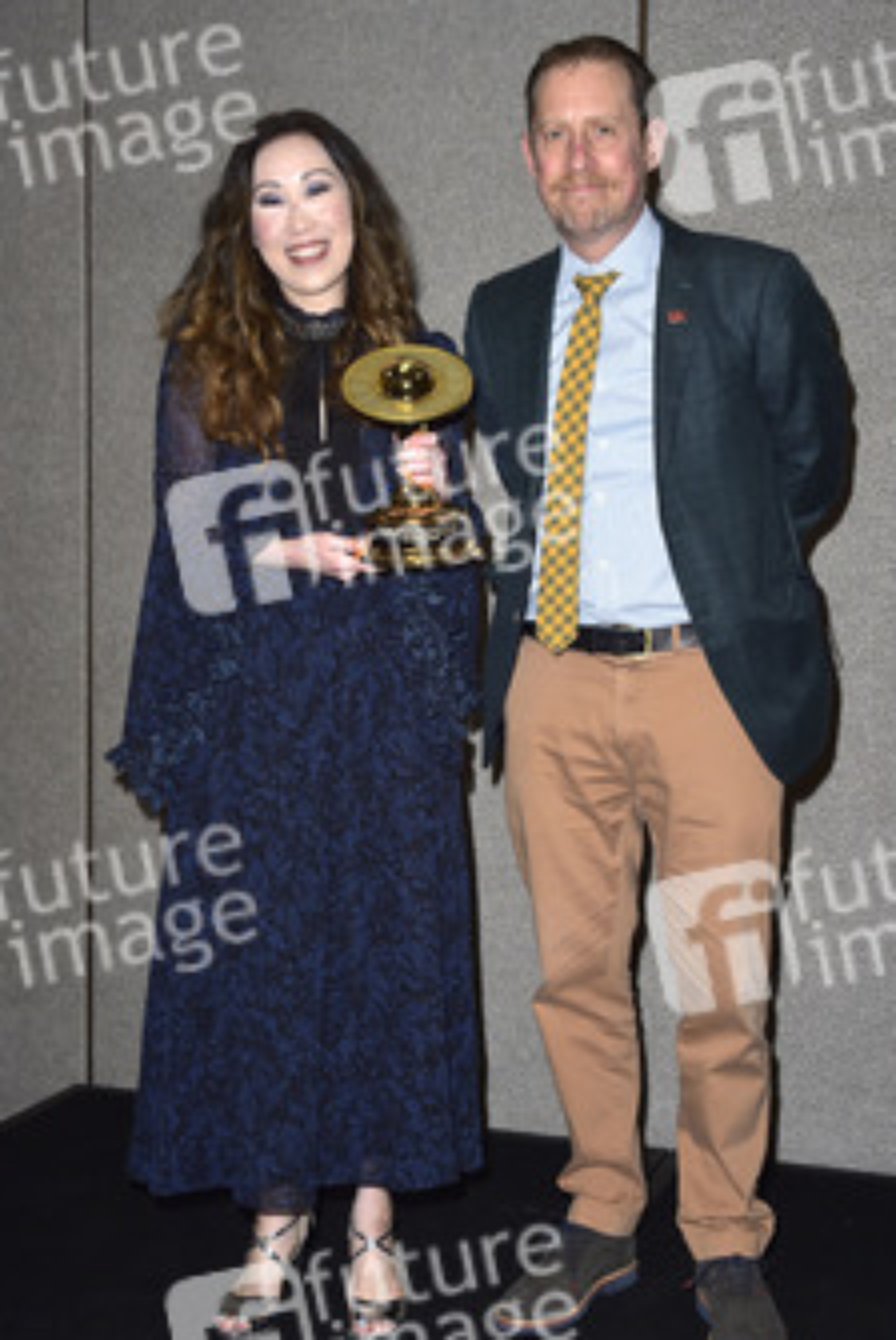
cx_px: 490
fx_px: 1602
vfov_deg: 45.4
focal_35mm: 43
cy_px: 720
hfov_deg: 31.2
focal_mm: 36
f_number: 6.3
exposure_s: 1/250
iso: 500
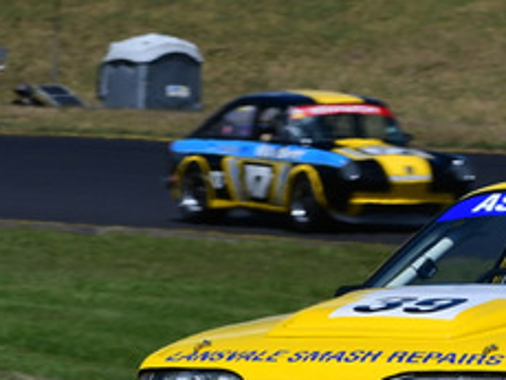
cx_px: 744
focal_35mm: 1002
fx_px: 14662
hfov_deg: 2.0
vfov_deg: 1.5
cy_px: 231
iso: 250
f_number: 14
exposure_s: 1/640
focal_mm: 200
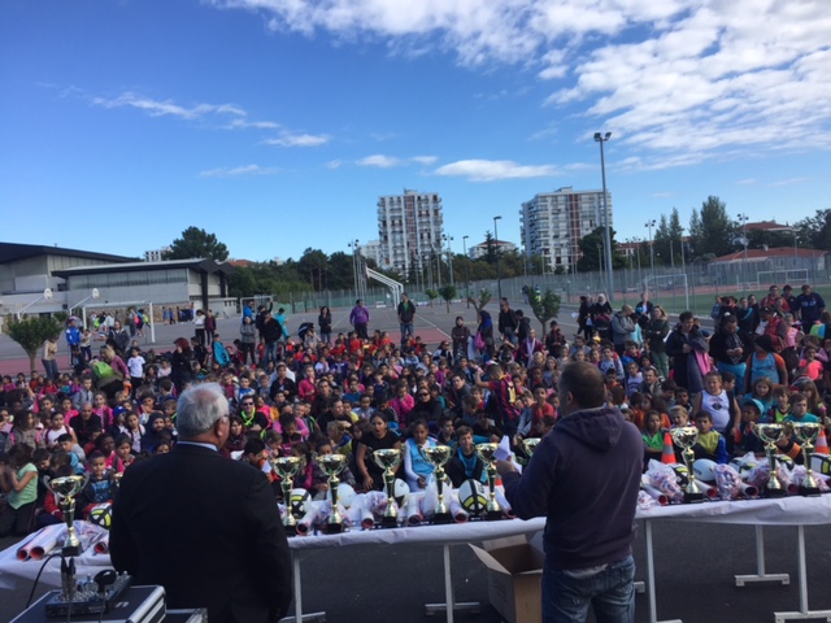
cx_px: 416
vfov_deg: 48.2
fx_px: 696
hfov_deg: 61.7
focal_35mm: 29
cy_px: 312
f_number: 2.2
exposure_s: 1/1099
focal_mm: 4.15
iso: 32
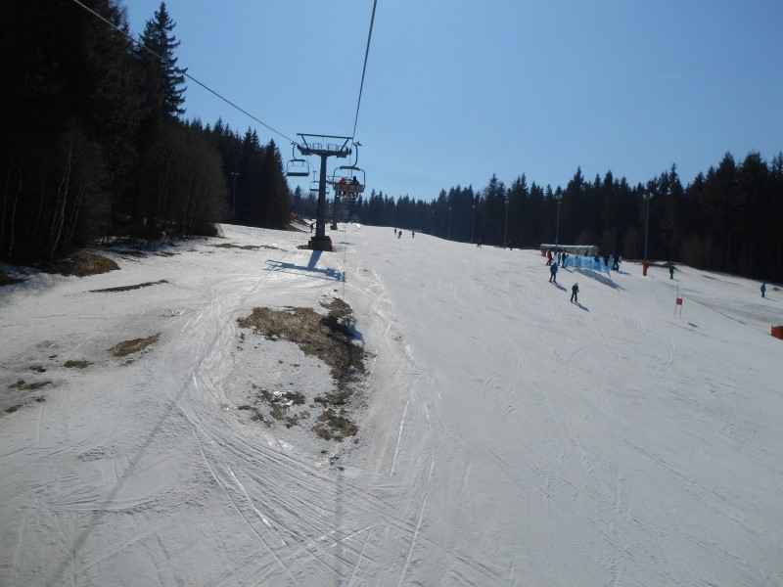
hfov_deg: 67.3
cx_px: 392
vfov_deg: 53.1
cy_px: 294
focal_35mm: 26
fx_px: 588
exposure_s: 1/400
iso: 80
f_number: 11
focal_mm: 4.7
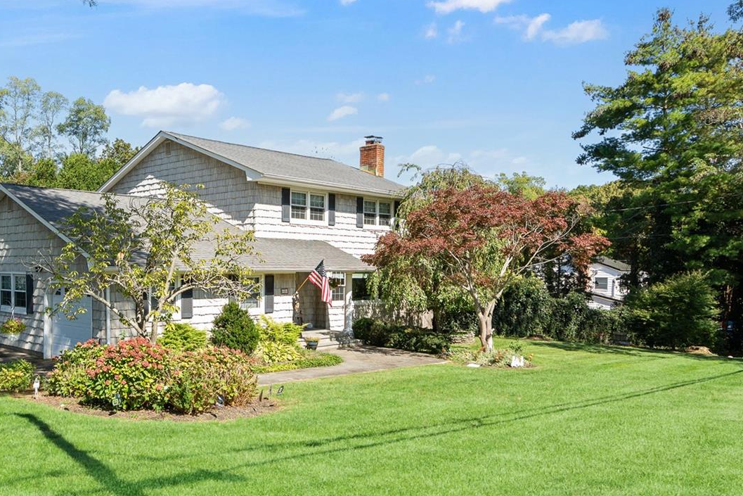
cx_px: 206
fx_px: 640
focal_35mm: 31
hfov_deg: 57.9
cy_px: 267
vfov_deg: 42.3
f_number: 5.6
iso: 80
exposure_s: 1/200
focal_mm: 16
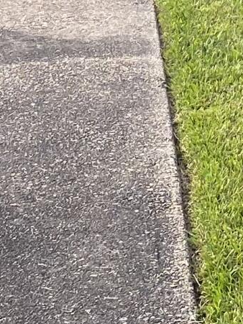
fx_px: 1620
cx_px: 628
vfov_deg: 10.7
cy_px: -249
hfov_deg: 7.8
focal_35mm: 173
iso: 32
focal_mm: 4.25
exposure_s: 1/296
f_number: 1.8
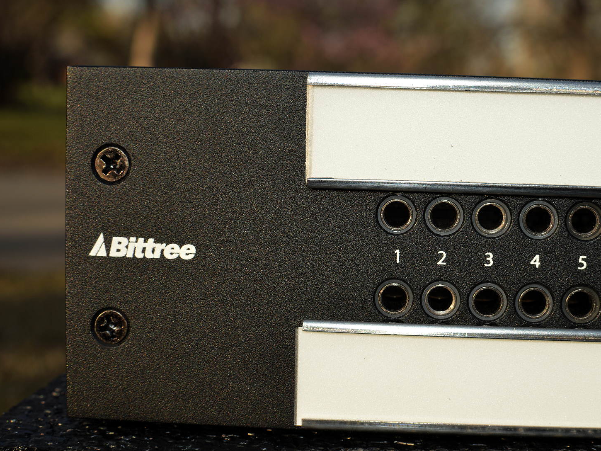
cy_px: 232
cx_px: 372
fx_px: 1087
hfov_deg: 30.8
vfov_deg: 23.4
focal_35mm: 63
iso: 100
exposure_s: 1/60
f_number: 8
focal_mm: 35
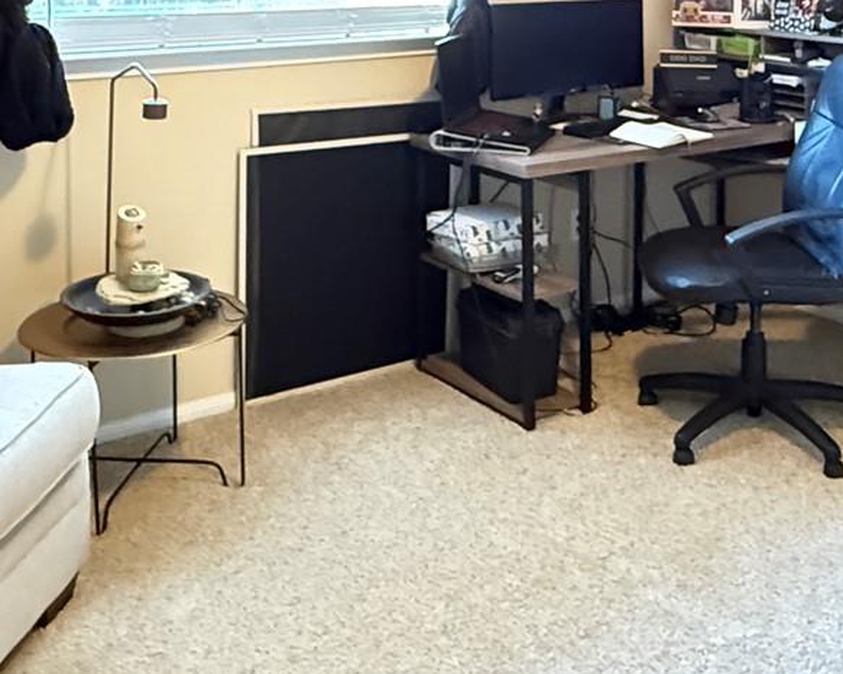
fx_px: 1197
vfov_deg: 28.5
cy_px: -71
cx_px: 532
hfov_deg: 38.5
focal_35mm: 48
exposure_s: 1/40
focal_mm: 2.22
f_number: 2.2
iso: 1600
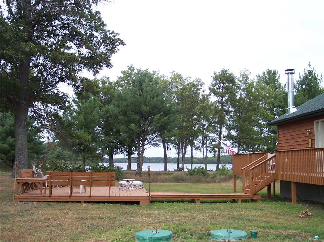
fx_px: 355
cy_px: 121
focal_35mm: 38
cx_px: 162
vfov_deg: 37.7
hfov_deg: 49.0
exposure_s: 1/700
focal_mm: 8
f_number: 2.8
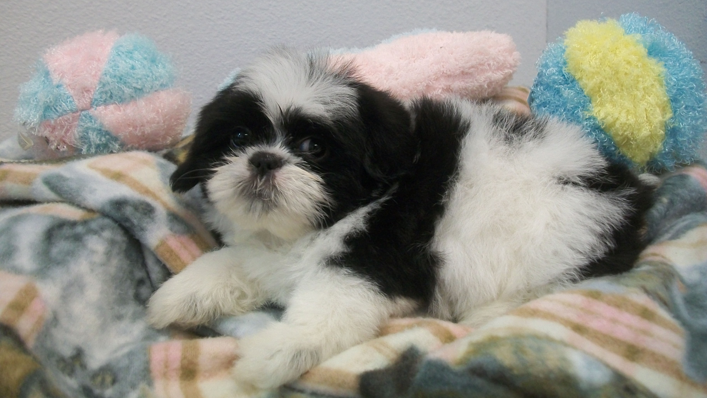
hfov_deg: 56.6
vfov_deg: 33.5
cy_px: 142
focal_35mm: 35
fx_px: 656
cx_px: 353
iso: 160
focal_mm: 5.7
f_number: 2.9
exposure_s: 1/15
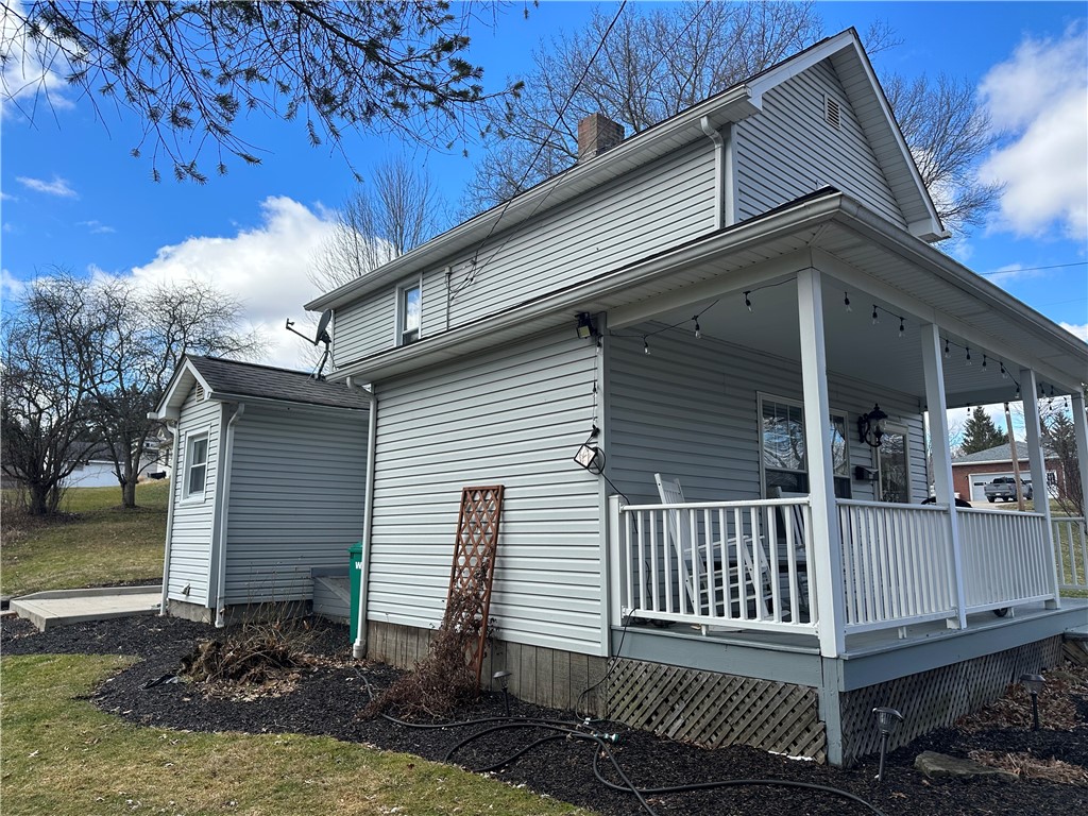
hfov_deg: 71.6
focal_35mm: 24
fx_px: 754
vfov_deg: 56.8
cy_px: 408
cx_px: 544
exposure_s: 1/1692
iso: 80
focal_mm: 6.86
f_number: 1.78
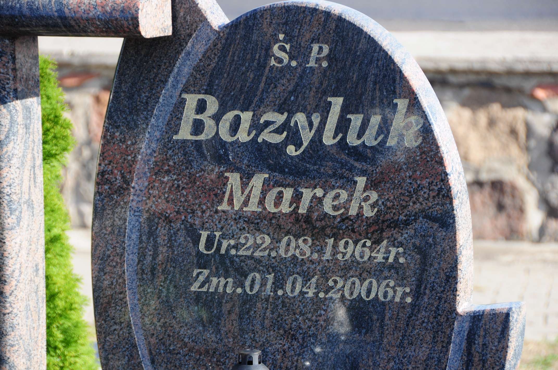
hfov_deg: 11.4
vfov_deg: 7.6
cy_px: 185
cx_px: 279
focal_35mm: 180
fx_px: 2787
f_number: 7.1
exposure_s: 1/250
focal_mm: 120
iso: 200
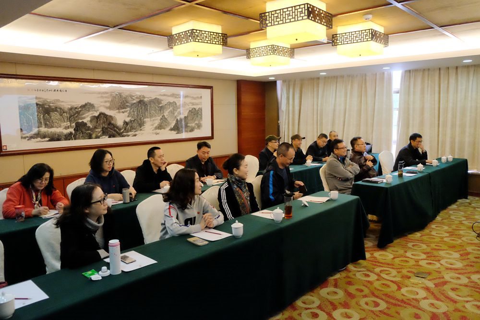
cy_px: 160
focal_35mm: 27
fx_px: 360
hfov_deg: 67.4
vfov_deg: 47.9
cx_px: 240
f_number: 2.8
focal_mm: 18
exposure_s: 1/160
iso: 6400
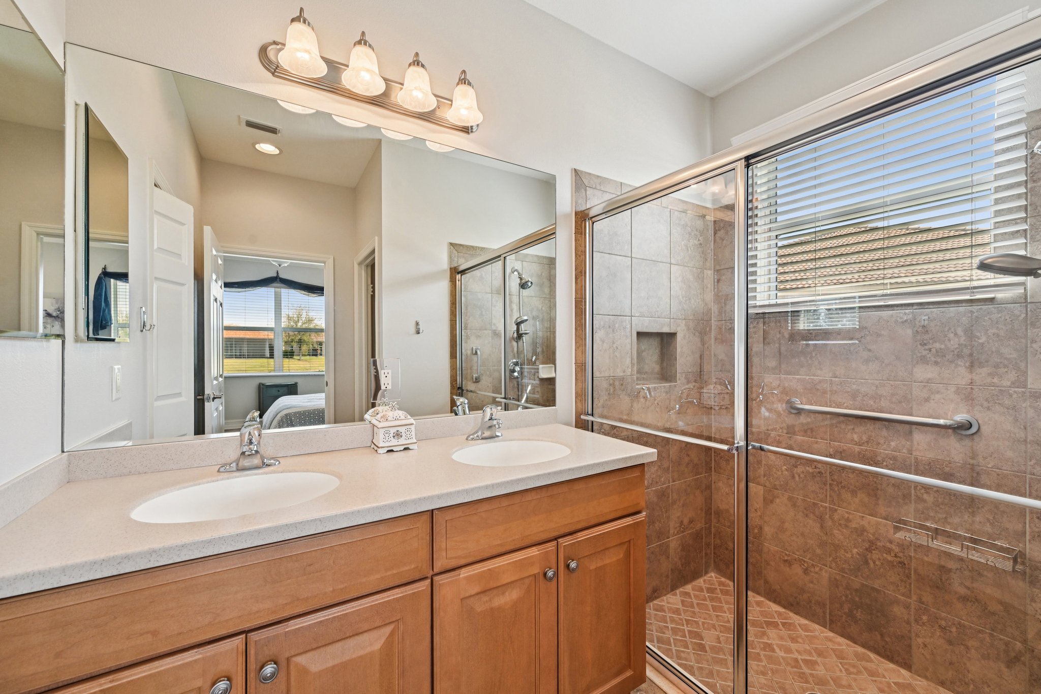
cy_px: 347
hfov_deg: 104.3
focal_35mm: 14
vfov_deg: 81.2
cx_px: 520
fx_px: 405
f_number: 8
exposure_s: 1/100
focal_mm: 14
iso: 400
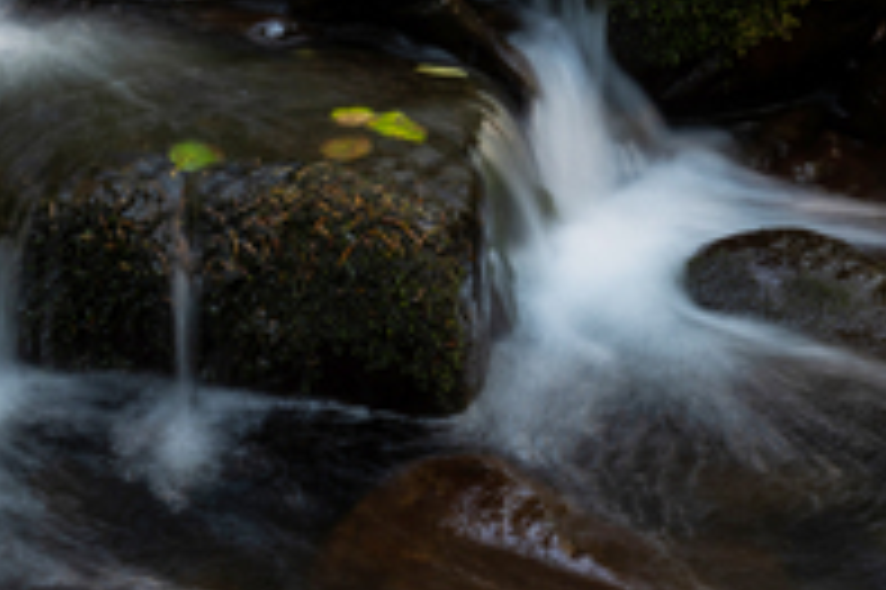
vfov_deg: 17.6
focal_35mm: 78
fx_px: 1906
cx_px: 256
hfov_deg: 25.9
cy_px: 268
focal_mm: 25.5
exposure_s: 1/1.25
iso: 100
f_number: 16
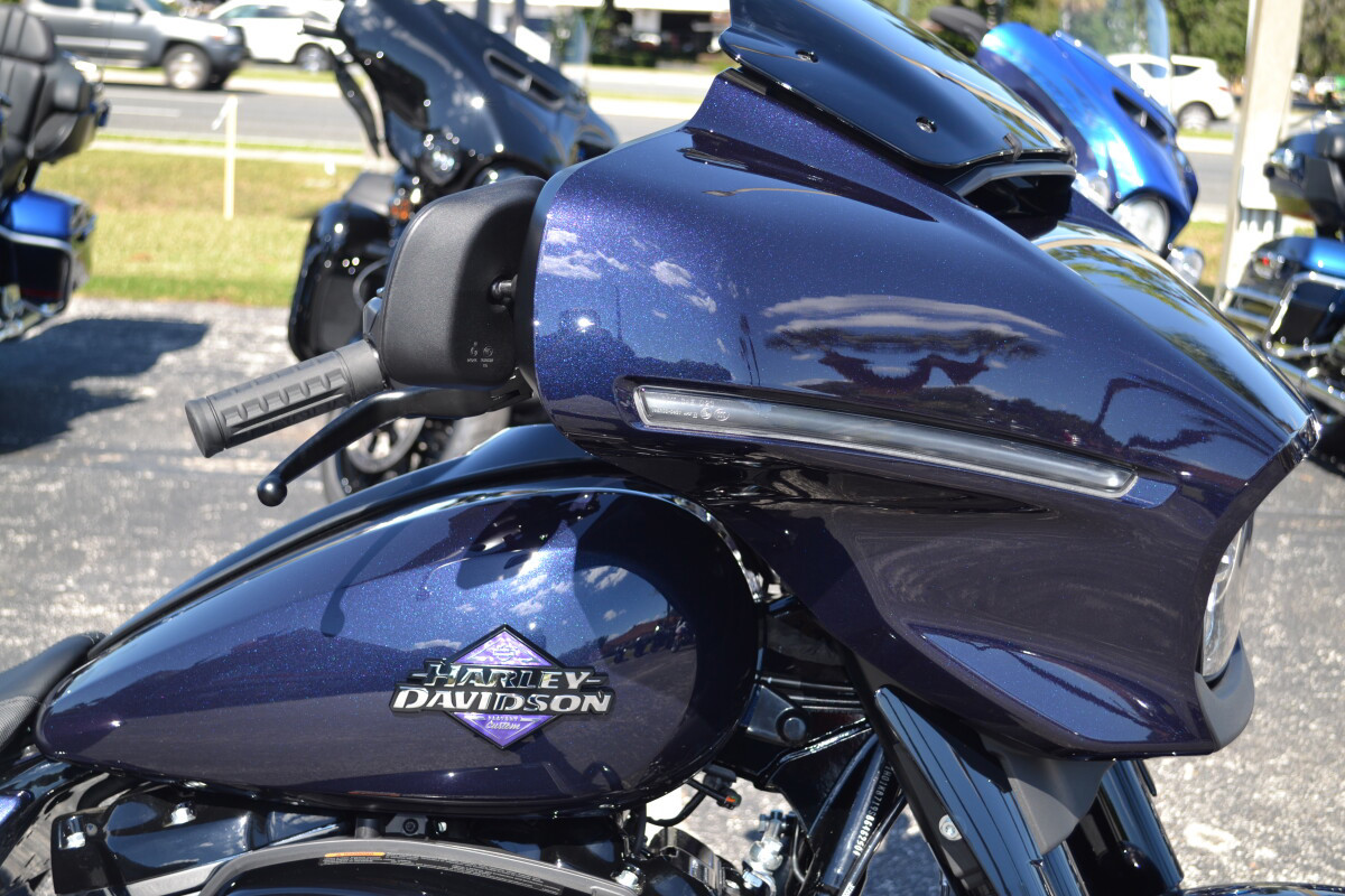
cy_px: 448
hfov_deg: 41.1
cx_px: 672
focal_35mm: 48
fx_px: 1793
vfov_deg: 28.1
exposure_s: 1/200
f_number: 5
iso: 100
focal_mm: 32
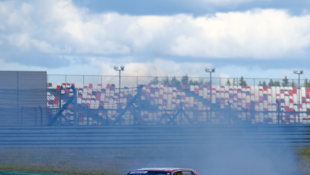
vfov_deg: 2.3
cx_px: 155
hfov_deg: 4.1
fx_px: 4324
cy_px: 116
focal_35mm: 526
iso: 640
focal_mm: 222.5
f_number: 5.6
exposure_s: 1/2700
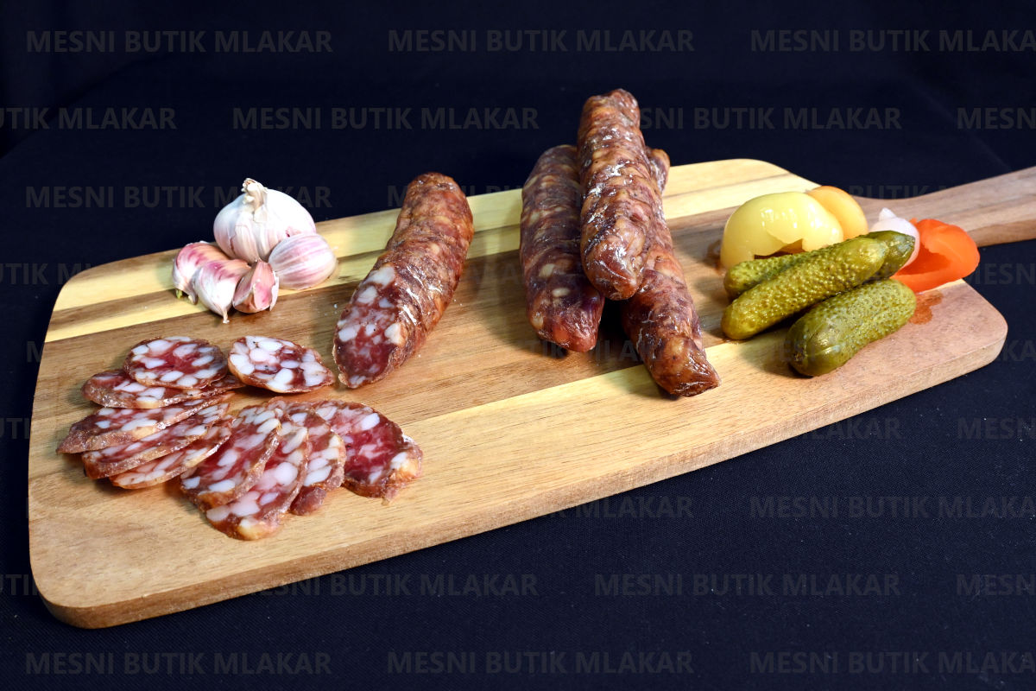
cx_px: 518
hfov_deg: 63.2
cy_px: 346
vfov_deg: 44.6
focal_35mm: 29
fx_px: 842
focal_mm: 19.5
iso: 1600
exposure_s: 1/125
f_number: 7.1
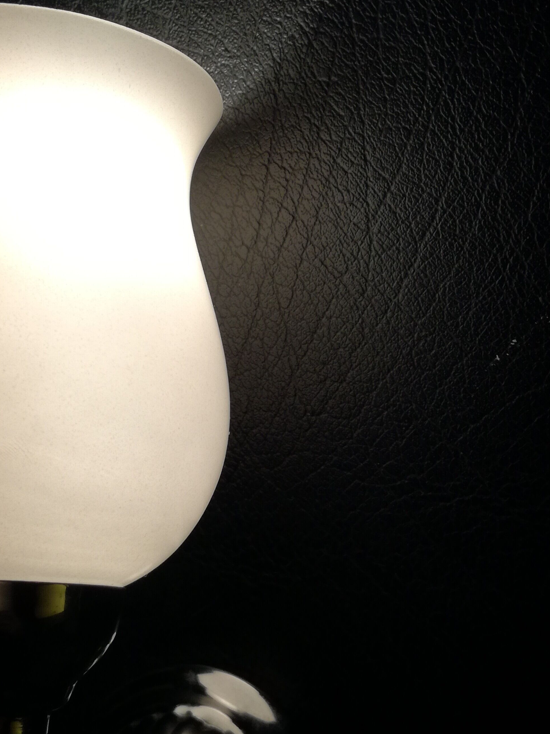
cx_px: 231
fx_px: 1144
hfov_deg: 27.0
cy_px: 428
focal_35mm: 54
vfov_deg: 35.5
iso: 50
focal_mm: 3.79
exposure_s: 1/191
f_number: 2
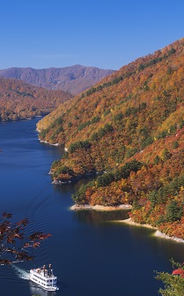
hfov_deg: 17.2
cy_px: 139
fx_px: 594
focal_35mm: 74
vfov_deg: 27.9
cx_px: 0
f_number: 16
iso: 200
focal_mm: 38
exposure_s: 1/30
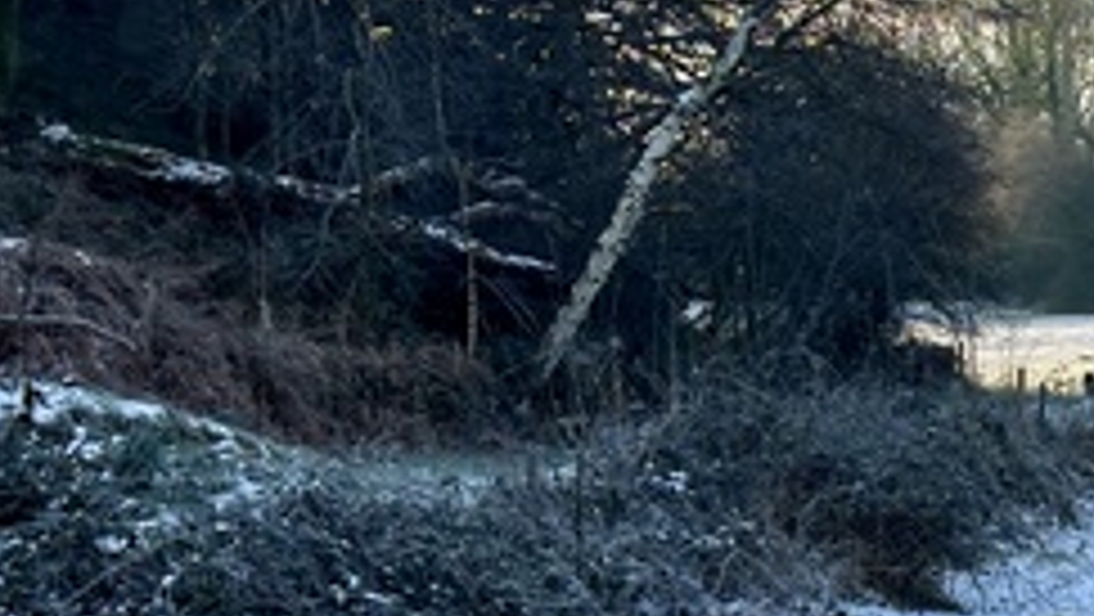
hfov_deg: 16.0
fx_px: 3744
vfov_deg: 9.4
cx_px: 1319
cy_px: 364
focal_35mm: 129
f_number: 1.78
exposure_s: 1/1227
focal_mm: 6.86
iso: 64
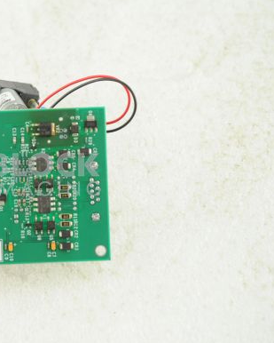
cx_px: 12
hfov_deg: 14.9
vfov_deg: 18.8
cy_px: 175
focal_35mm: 102
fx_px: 1034
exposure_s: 1/100
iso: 1600
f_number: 9
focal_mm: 70
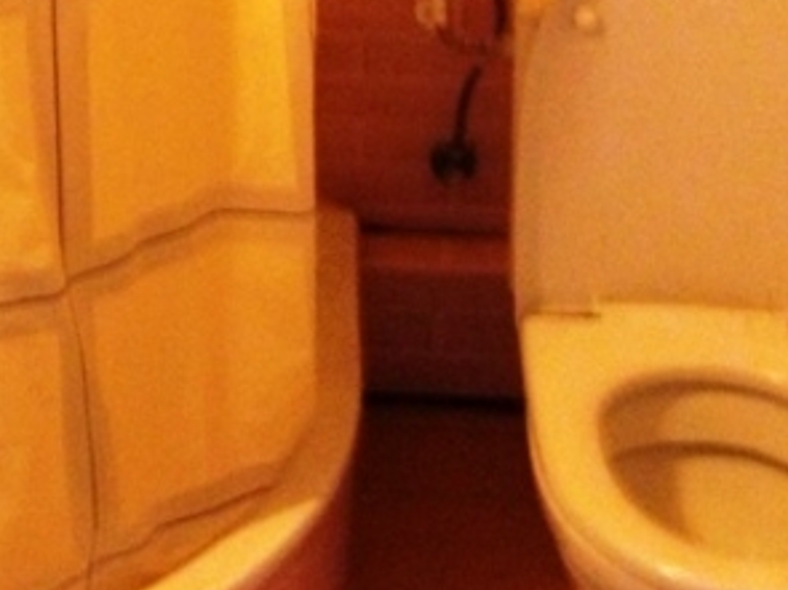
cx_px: 43
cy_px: -101
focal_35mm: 95
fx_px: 2162
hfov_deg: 20.2
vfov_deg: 15.1
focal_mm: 4.28
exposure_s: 1/20
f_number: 2.4
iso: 400
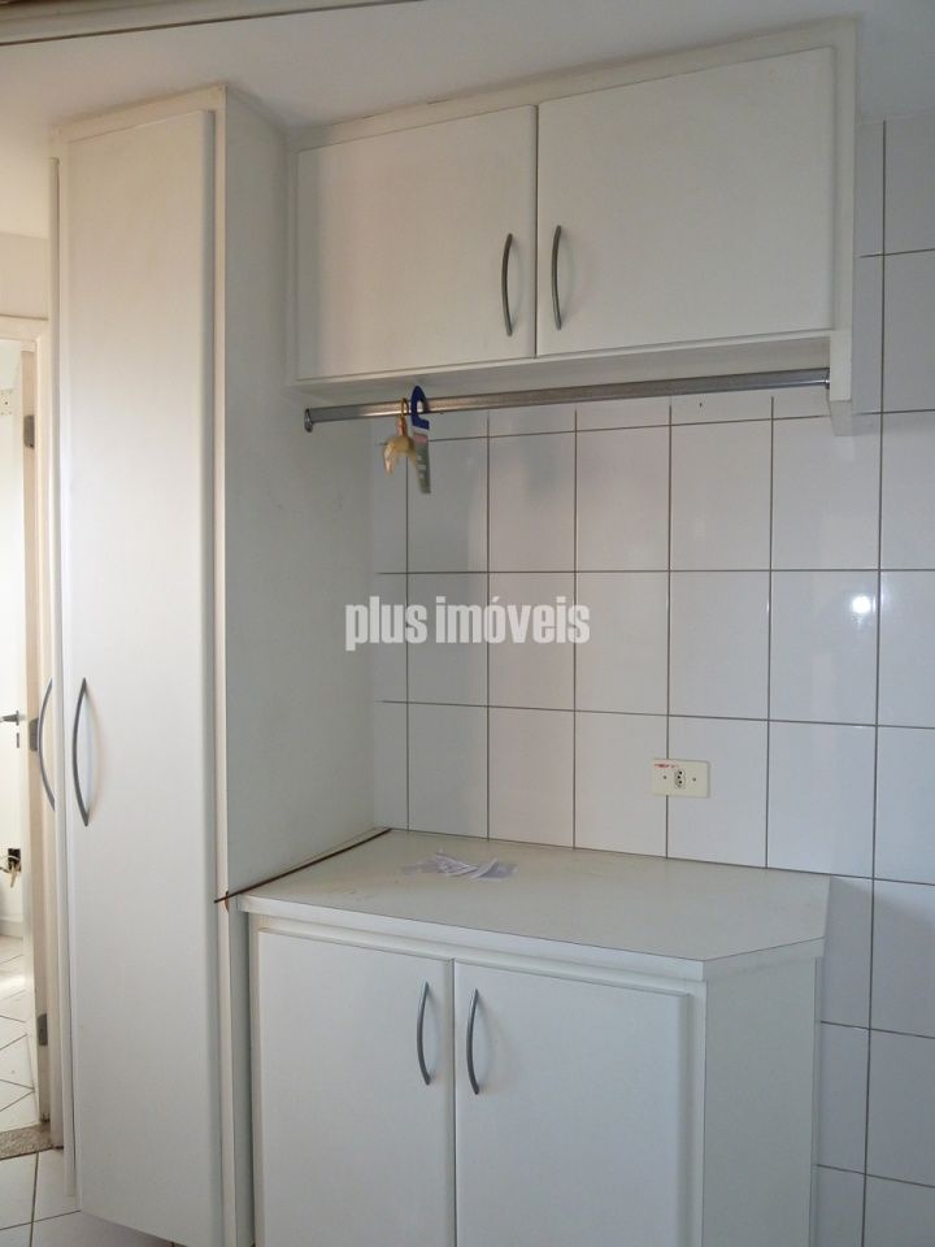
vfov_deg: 69.4
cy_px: 624
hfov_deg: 54.9
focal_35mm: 25
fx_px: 900
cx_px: 468
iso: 100
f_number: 3.3
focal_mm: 4.1
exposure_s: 1/30
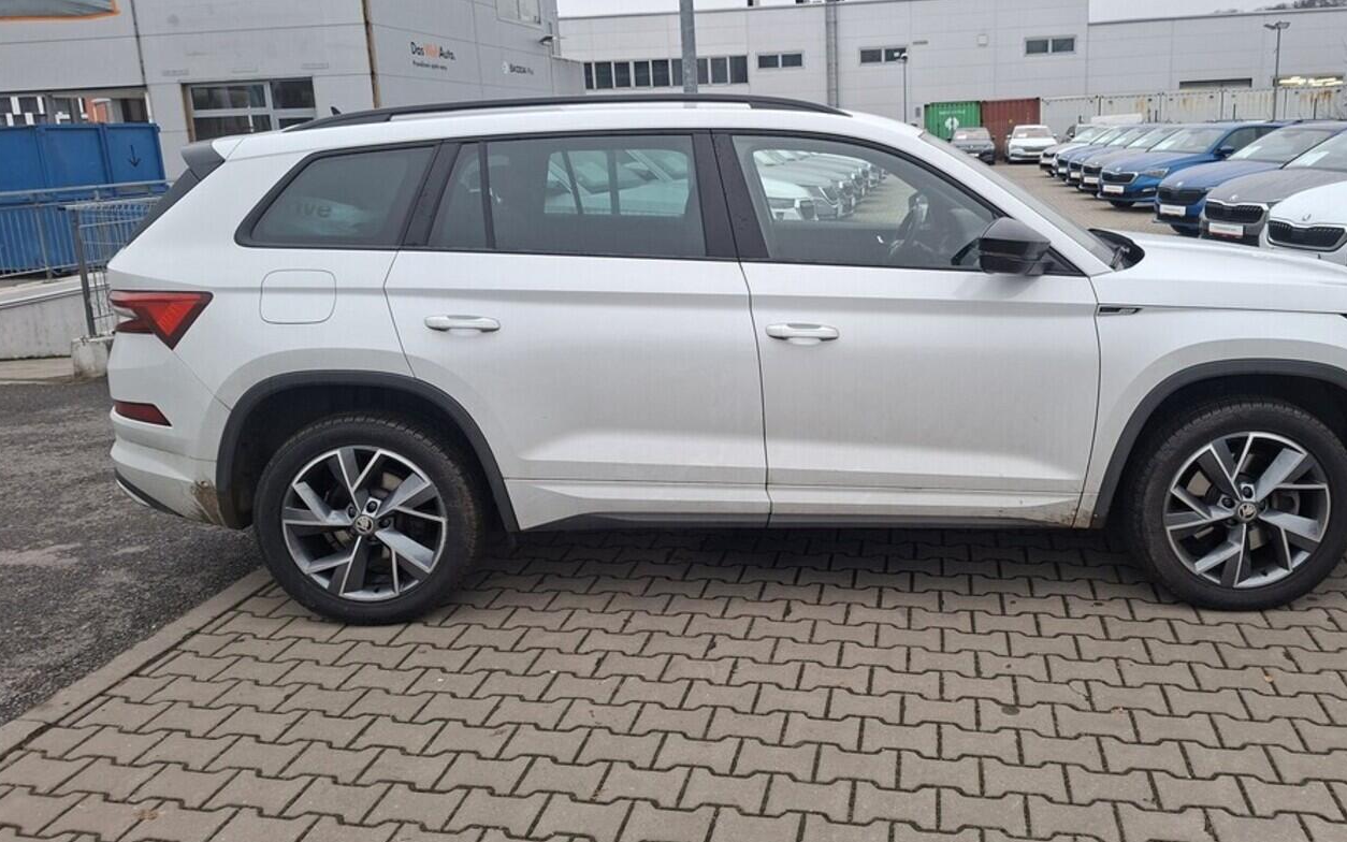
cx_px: 767
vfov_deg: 44.5
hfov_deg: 66.2
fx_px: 1028
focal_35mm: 28
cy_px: 373
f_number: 1.8
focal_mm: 5.54
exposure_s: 1/100
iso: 160
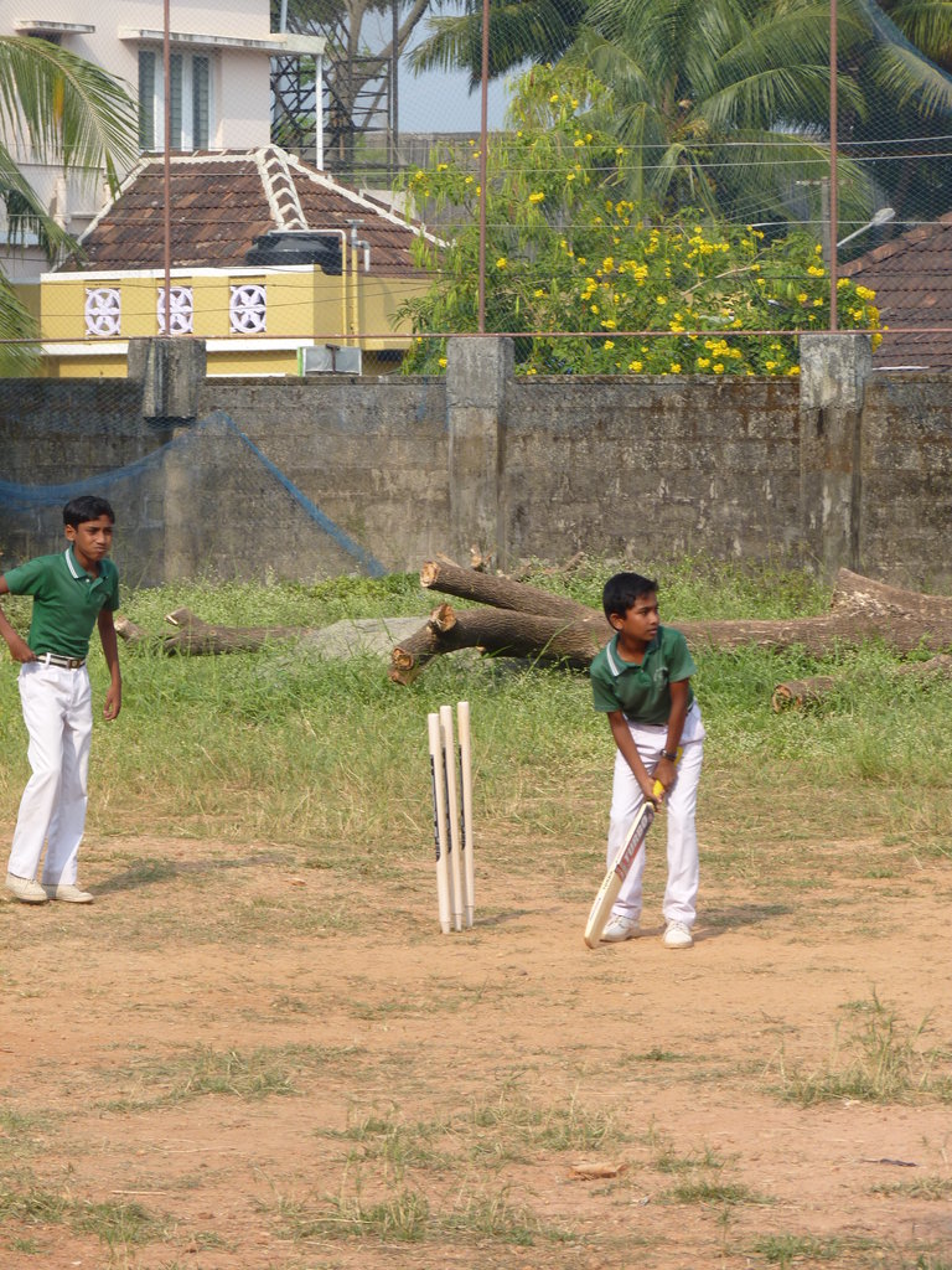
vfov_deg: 12.7
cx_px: 476
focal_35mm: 155
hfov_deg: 9.6
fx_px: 5684
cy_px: 635
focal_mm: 27.5
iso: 80
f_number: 5.6
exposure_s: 1/250
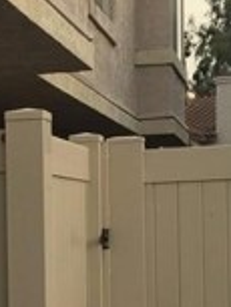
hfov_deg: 11.9
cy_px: 253
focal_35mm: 121
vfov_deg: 16.1
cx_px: -78
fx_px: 1075
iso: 32
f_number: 2.2
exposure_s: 1/122
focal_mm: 4.15
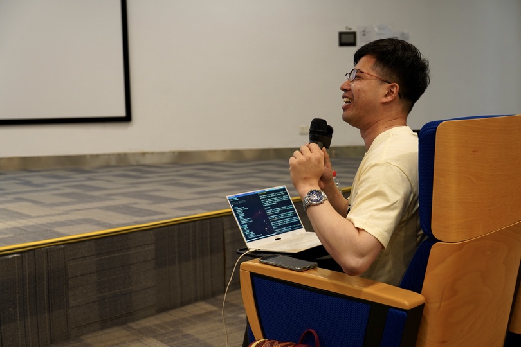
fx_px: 651
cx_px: 260
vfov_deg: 29.9
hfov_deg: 43.6
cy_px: 174
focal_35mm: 45
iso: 1250
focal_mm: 45
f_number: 4
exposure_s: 1/50
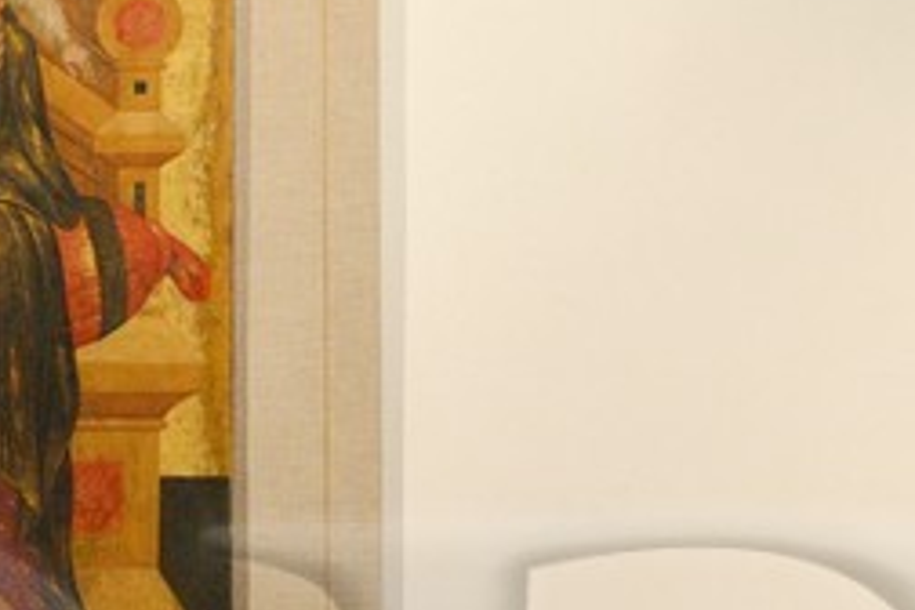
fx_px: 4193
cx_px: 276
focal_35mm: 165
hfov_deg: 12.4
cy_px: 1118
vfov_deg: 8.0
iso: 1600
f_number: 6.3
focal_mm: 26
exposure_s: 1/50
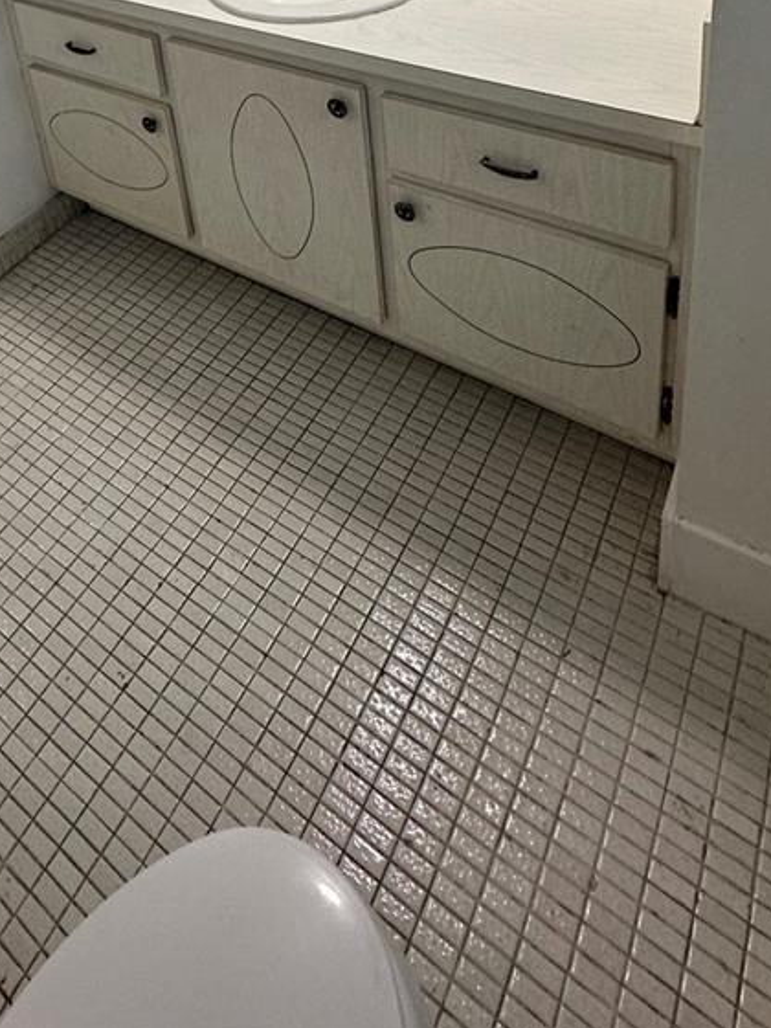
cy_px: -62
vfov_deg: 46.7
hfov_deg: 45.5
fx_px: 891
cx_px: 211
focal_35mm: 30
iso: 125
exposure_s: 1/120
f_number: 2.2
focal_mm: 2.22
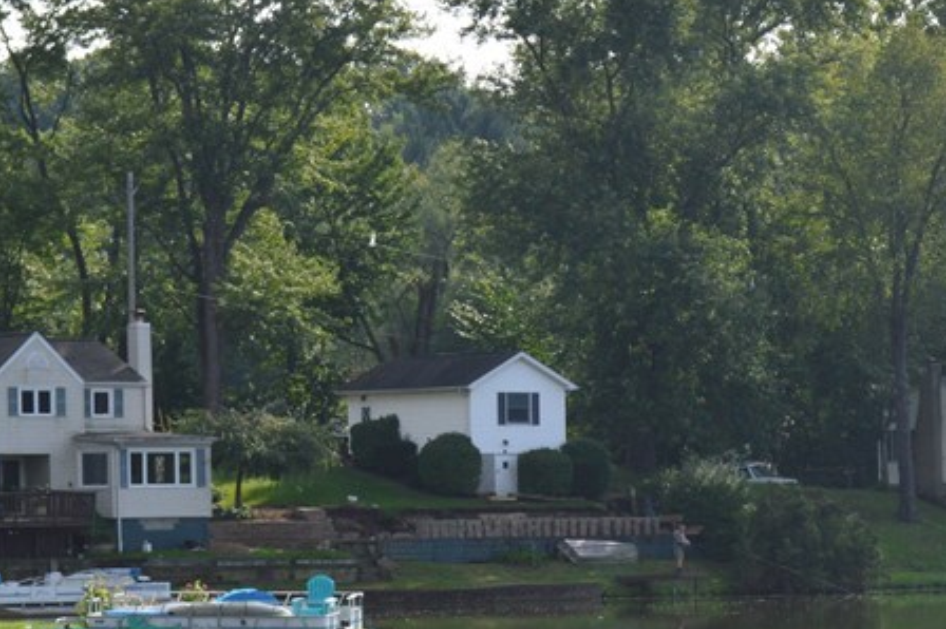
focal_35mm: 200
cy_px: 621
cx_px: 1093
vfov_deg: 6.8
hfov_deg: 10.1
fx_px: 5257
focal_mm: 55
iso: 400
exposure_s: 1/400
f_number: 11
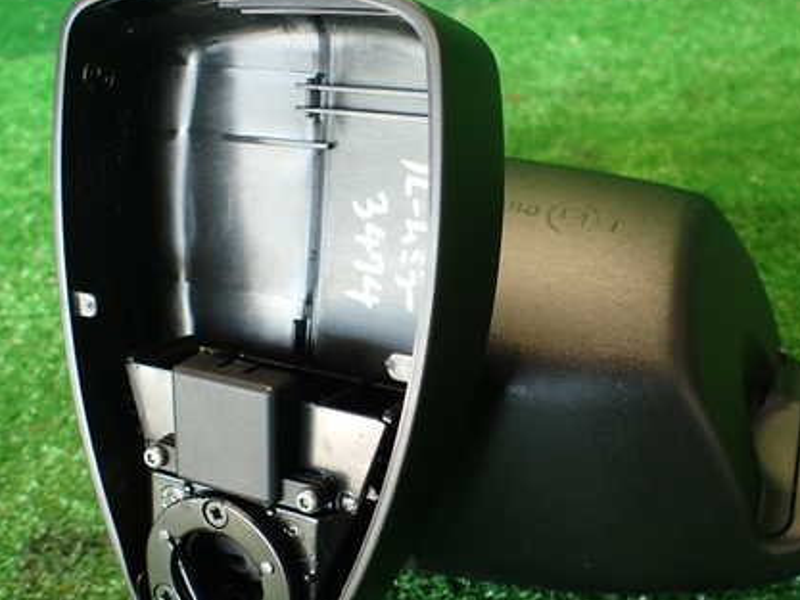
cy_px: 341
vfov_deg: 39.6
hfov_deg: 51.2
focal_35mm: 36
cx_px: 451
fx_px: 832
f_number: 2
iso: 200
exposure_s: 1/30
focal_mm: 4.5
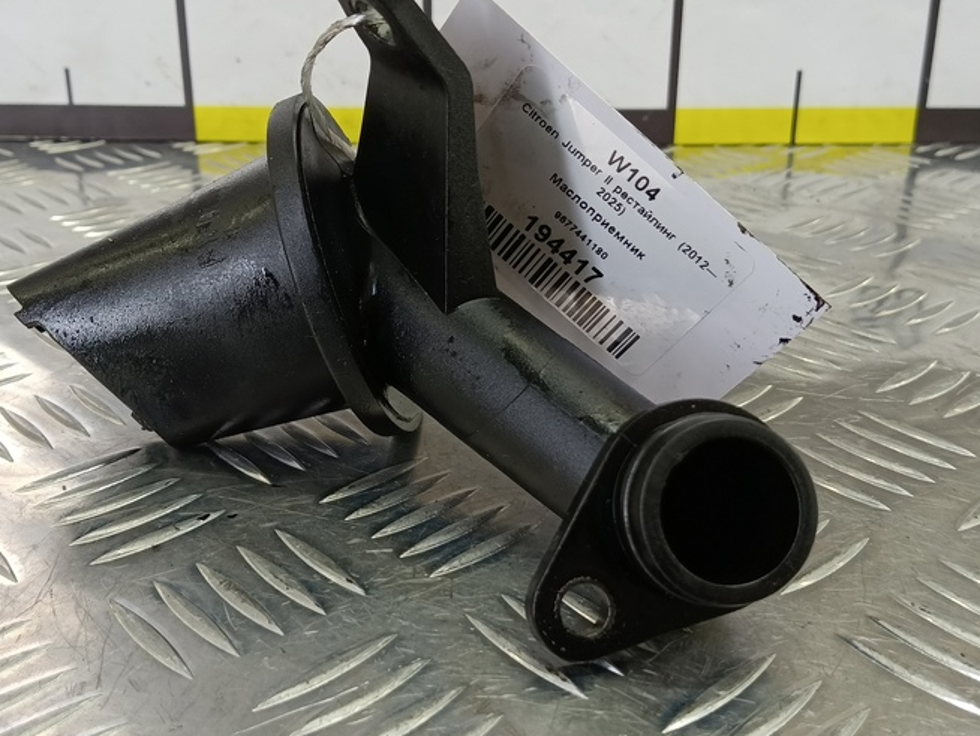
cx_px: 444
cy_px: 355
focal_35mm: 36
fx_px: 1020
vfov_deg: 39.7
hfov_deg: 51.3
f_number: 1.6
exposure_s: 1/50
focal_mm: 4.11
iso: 132
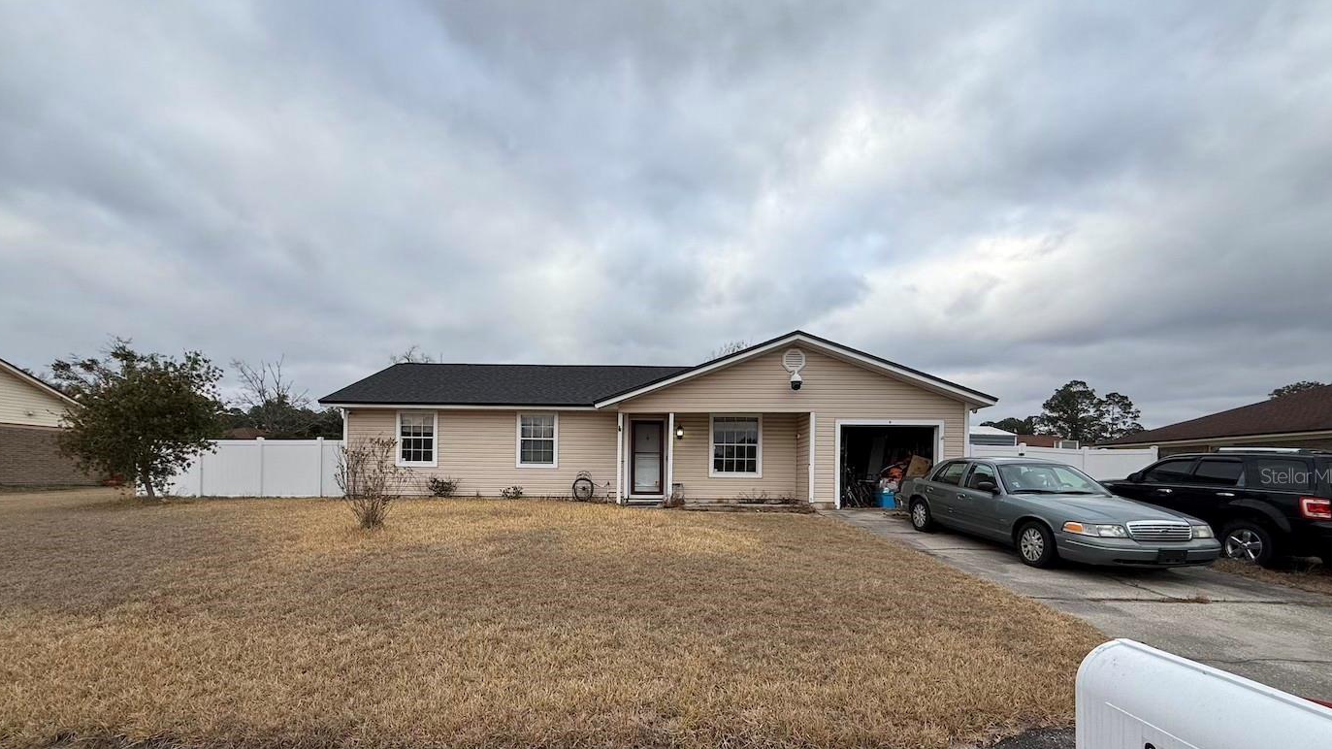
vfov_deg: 65.9
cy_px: 475
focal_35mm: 16
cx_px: 654
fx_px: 565
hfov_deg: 99.4
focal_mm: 2.22
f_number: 2.2
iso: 50
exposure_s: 1/351
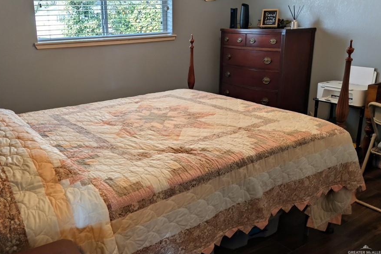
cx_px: 166
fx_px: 307
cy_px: 95
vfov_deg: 44.6
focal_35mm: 29
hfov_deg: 63.4
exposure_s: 1/69.7
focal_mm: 6.9
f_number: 1.68
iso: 20
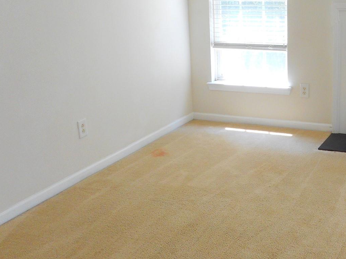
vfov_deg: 28.9
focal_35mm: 50
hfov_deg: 36.7
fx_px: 500
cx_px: 285
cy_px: 86
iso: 110
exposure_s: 1/30
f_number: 3.7
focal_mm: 4.5
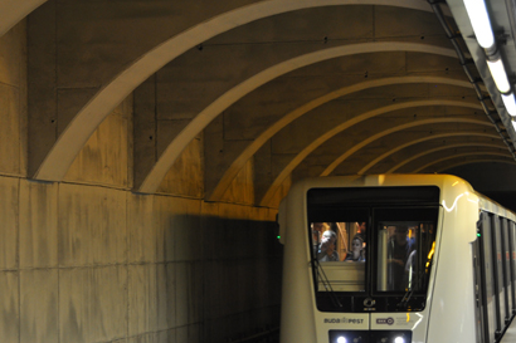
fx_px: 1576
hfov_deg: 18.6
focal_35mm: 110
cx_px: 189
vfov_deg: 12.4
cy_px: 217
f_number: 4
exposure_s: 1/60
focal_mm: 50
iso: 400
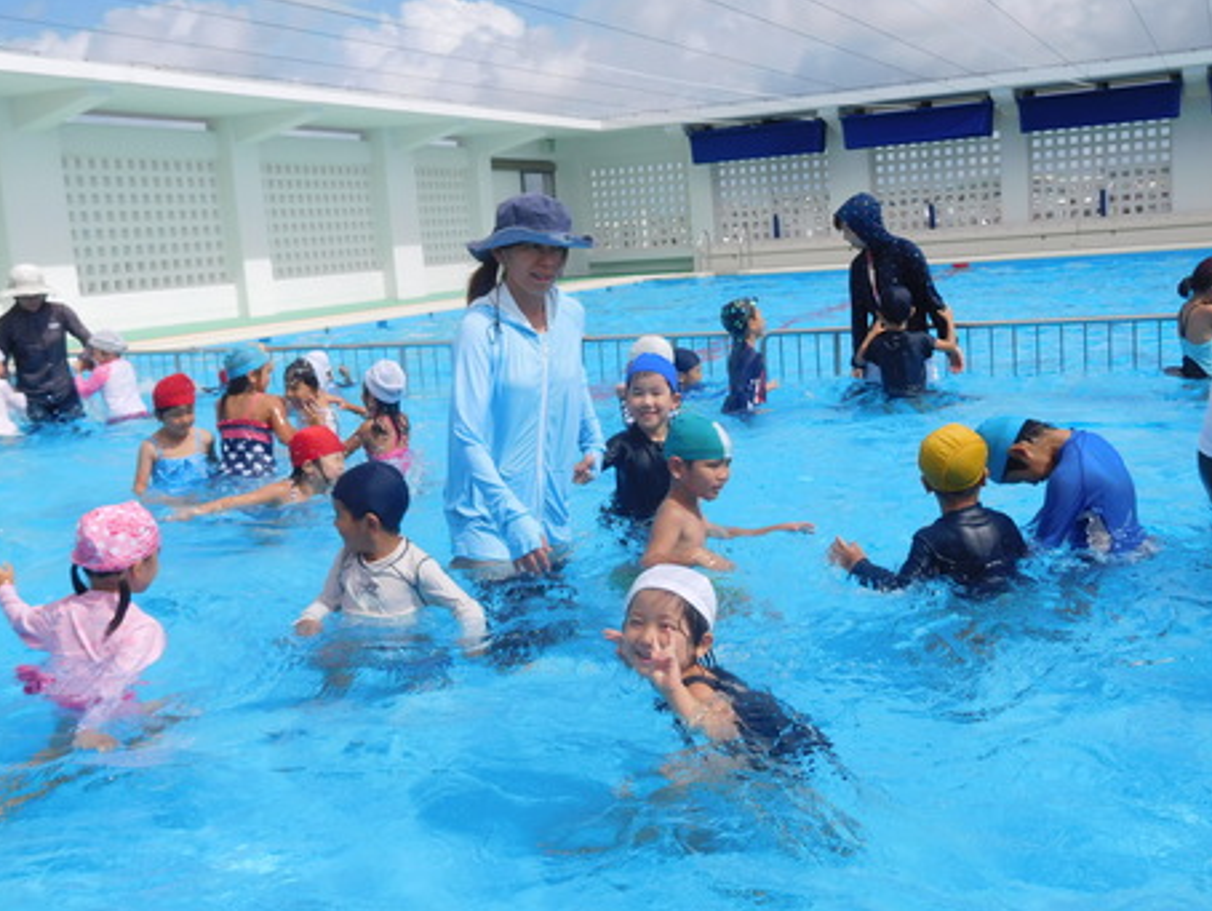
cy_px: 473
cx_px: 622
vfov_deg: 38.7
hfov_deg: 50.1
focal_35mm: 37
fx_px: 1296
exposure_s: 1/500
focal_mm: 6.2
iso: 125
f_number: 7.6
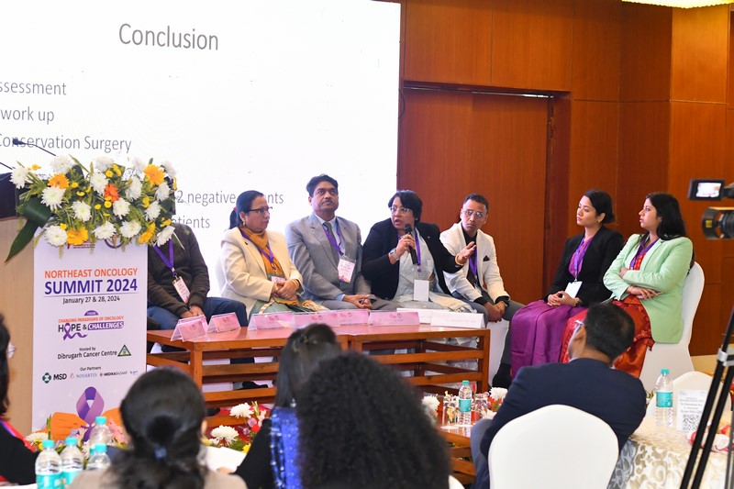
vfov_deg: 18.2
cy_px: 244
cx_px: 367
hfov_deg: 27.0
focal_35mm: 75
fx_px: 1529
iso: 3200
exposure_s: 1/160
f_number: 3.5
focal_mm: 50
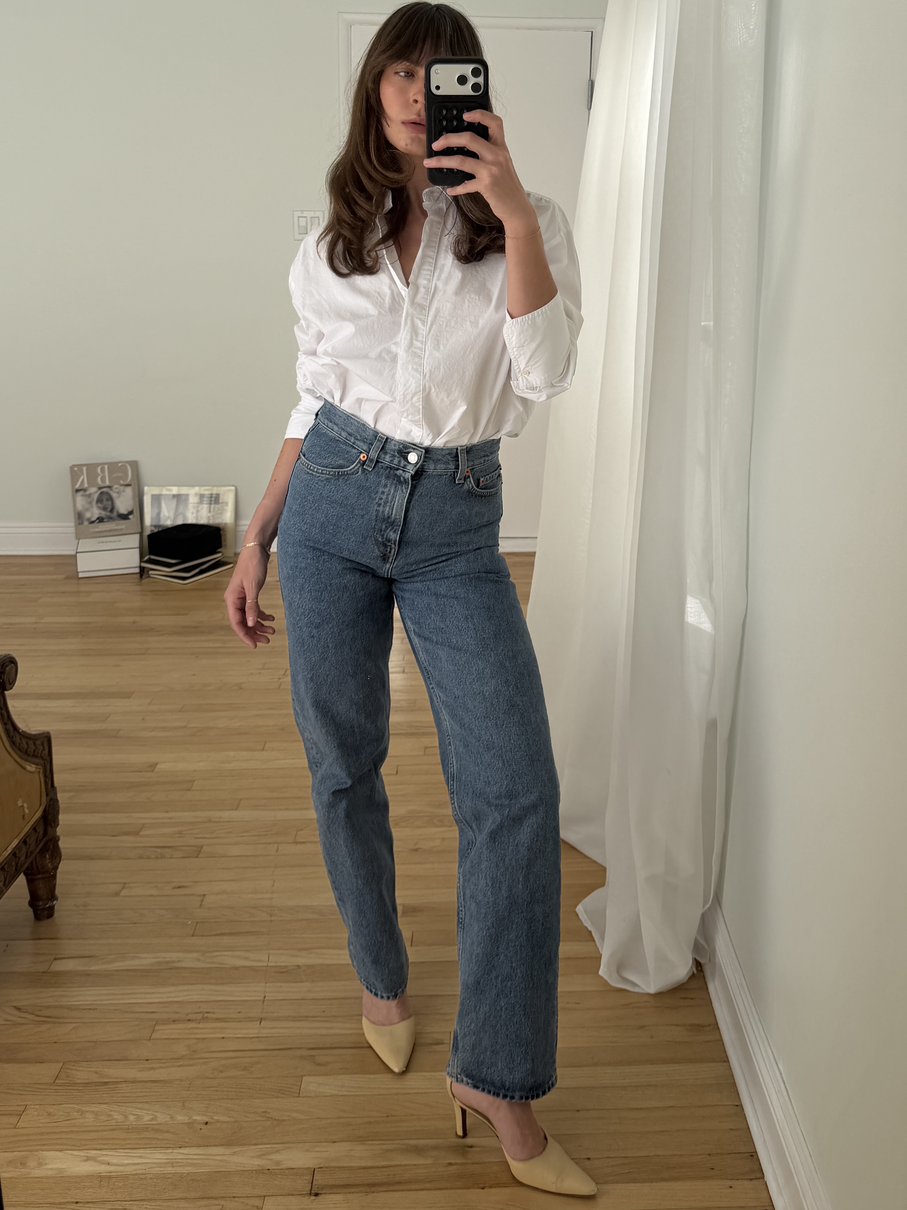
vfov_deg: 71.6
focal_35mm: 24
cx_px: 454
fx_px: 839
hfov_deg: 56.8
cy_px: 605
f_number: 1.78
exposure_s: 1/878
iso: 80
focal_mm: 6.76
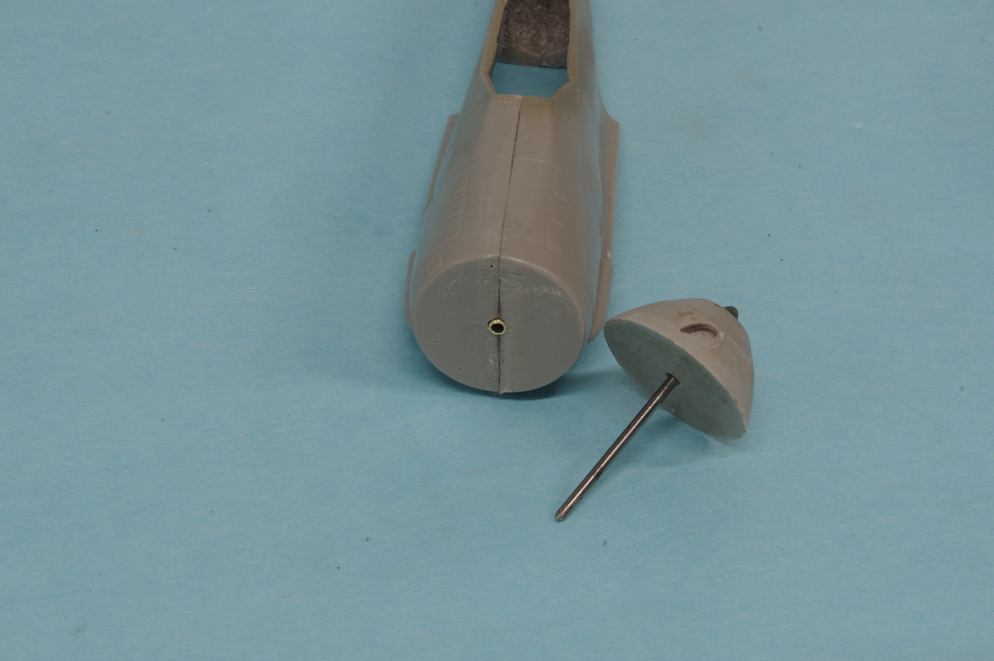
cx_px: 497
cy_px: 330
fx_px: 3090
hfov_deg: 18.3
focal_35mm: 112
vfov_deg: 12.2
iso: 100
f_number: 32
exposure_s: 1.6
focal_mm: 75
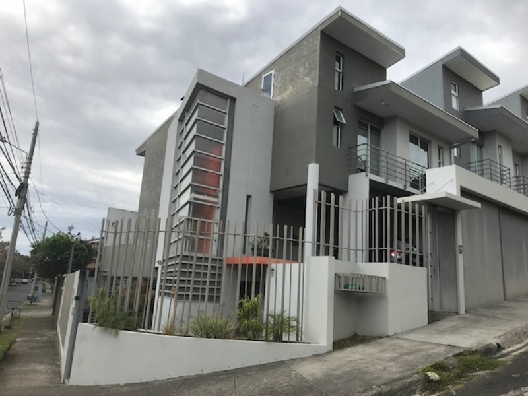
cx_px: 264
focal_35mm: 28
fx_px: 427
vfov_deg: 49.7
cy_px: 198
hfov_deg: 63.4
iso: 20
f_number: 1.8
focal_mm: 3.99
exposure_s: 1/2227
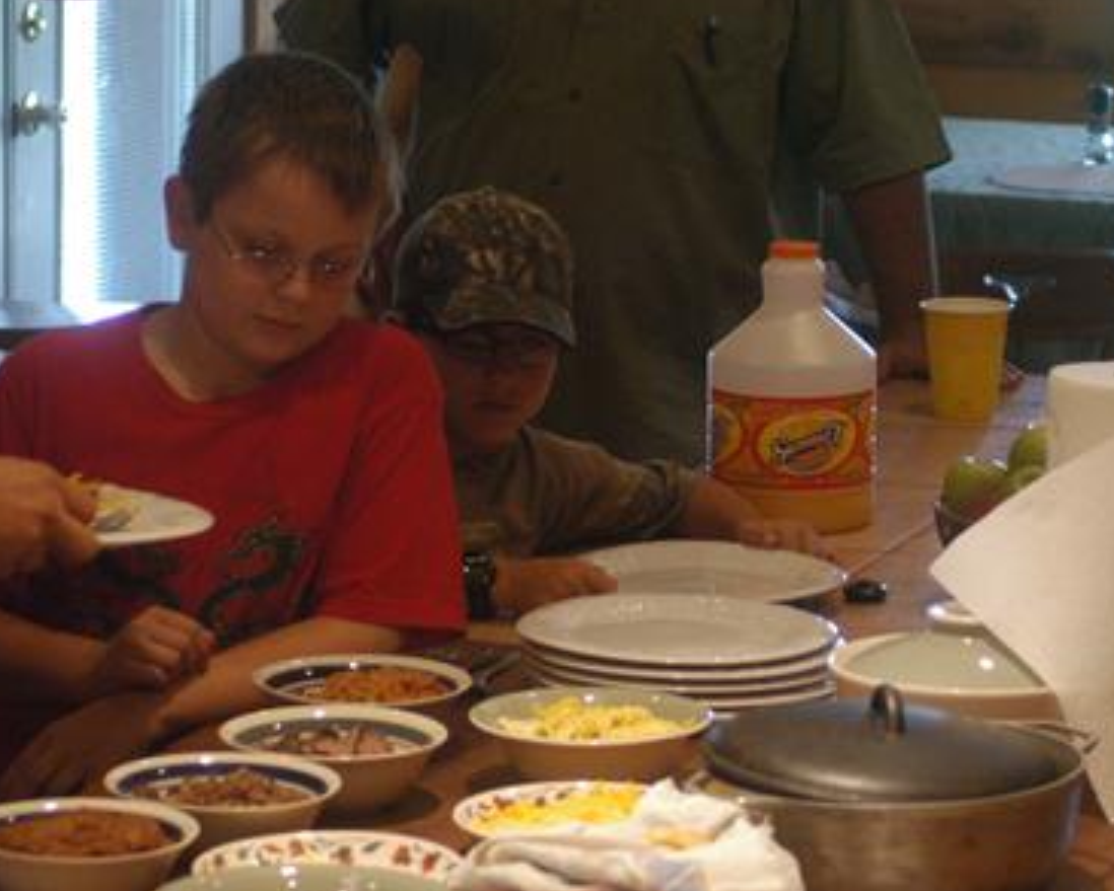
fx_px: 5672
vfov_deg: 9.0
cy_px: 369
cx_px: 472
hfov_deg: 11.2
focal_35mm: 172
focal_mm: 70
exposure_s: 1/80
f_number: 4.5
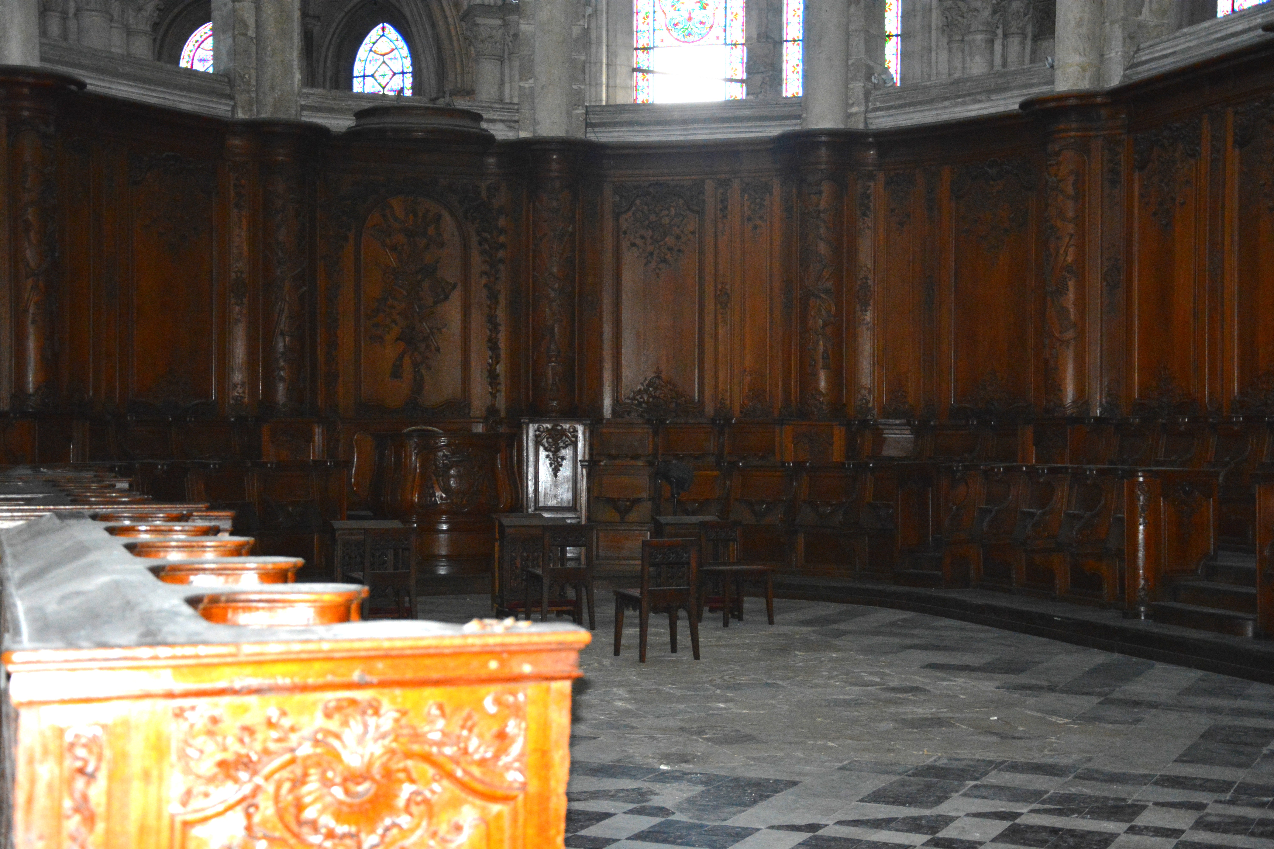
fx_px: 1805
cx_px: 637
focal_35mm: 51
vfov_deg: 26.5
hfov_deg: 38.9
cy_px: 424
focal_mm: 34
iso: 3200
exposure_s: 1/60
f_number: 4.2
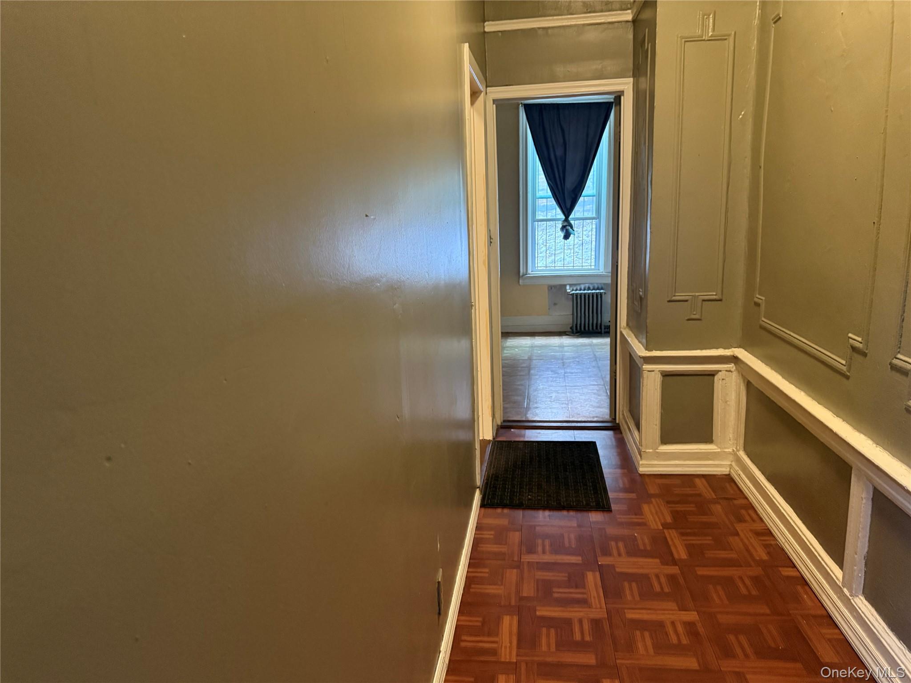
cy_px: 342
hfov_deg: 71.6
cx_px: 456
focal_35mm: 24
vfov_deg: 56.8
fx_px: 632
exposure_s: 1/60
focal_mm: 6.76
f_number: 1.78
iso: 800
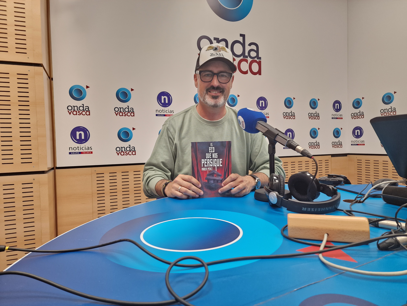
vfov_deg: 58.9
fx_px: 270
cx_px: 204
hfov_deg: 73.9
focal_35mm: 23
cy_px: 153
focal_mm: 6.4
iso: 250
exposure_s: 1/100
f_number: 1.8
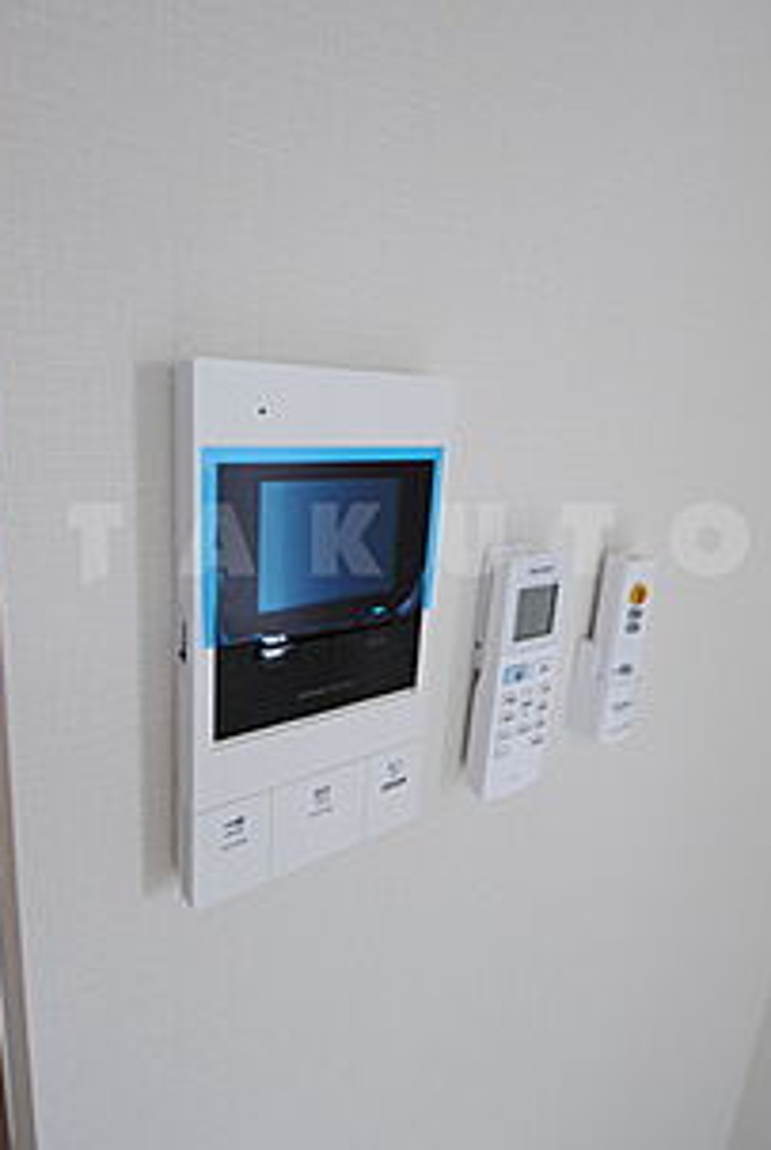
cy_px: 543
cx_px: 321
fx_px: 608
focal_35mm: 19
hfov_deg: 64.3
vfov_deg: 86.7
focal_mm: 8
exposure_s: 1/30
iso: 200
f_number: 4.5
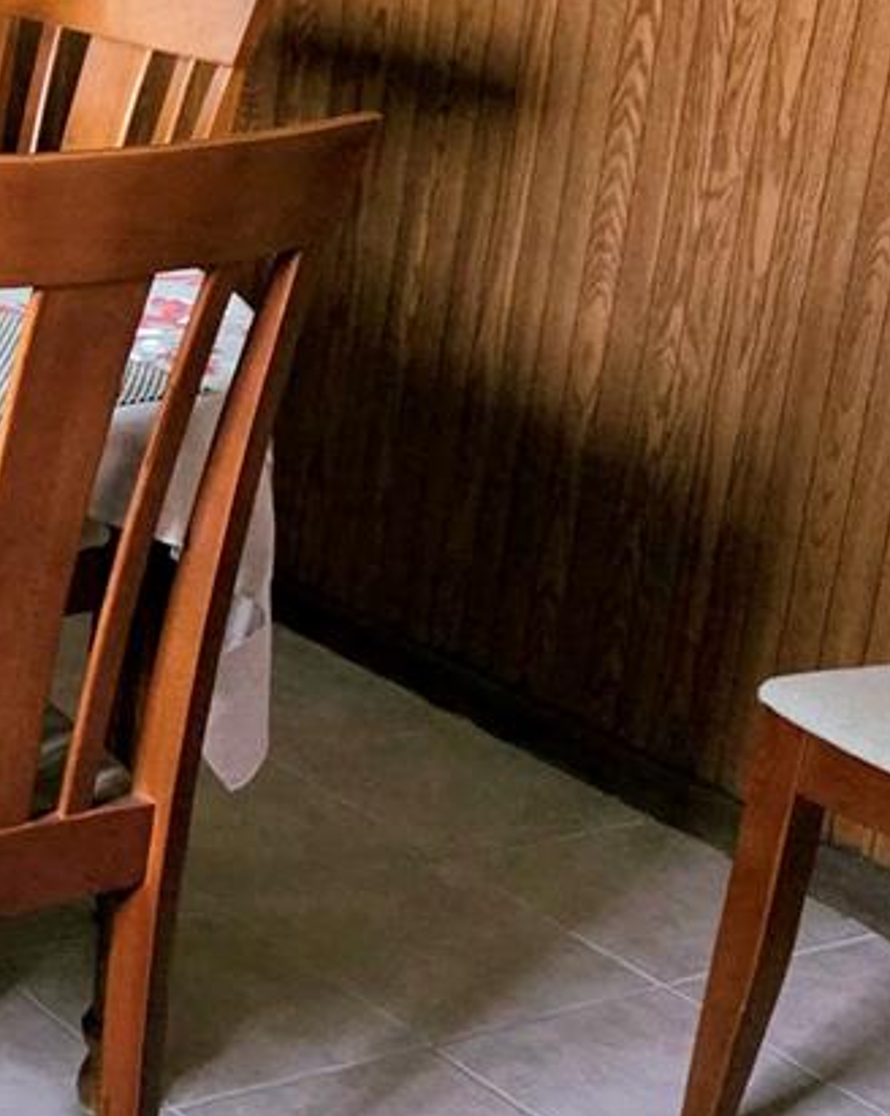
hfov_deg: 16.8
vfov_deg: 22.8
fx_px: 2770
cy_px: 565
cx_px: -396
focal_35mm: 84
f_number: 1.7
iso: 2000
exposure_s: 1/120
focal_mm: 6.3
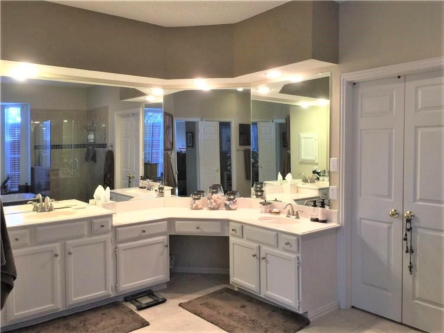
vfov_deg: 48.2
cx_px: 222
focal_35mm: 29
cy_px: 166
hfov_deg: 61.7
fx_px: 372
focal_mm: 4.15
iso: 50
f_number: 2.2
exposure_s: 1/30
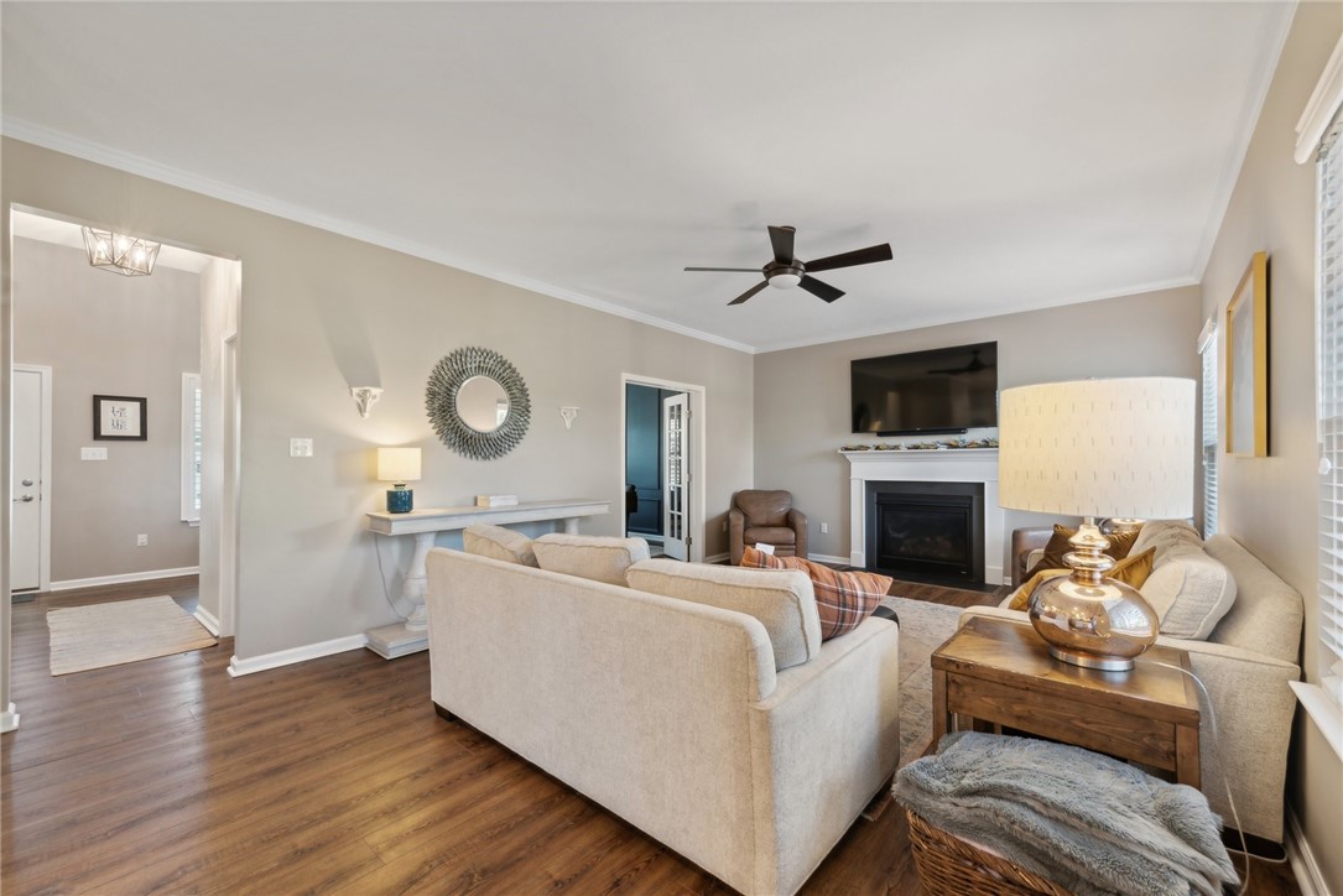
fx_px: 522
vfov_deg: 81.2
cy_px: 448
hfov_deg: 104.2
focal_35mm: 14
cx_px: 672
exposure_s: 1/2.5
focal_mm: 14
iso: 50
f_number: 11
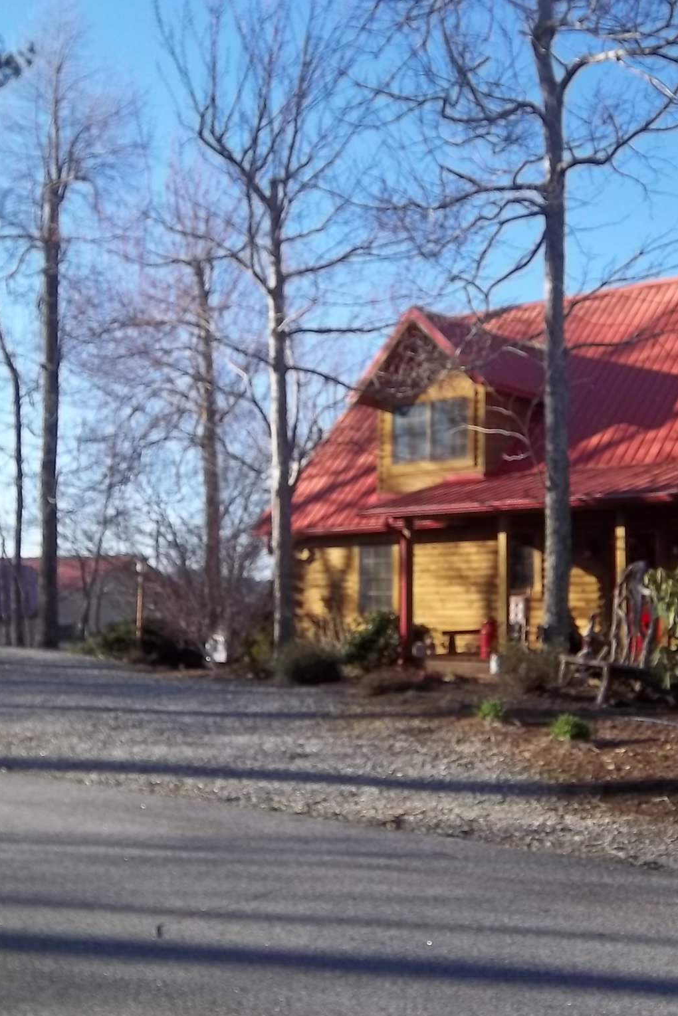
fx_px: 1101
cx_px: 486
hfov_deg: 33.7
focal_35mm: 39
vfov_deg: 49.5
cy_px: 508
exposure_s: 1/250
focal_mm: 5.05
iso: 64
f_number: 3.5
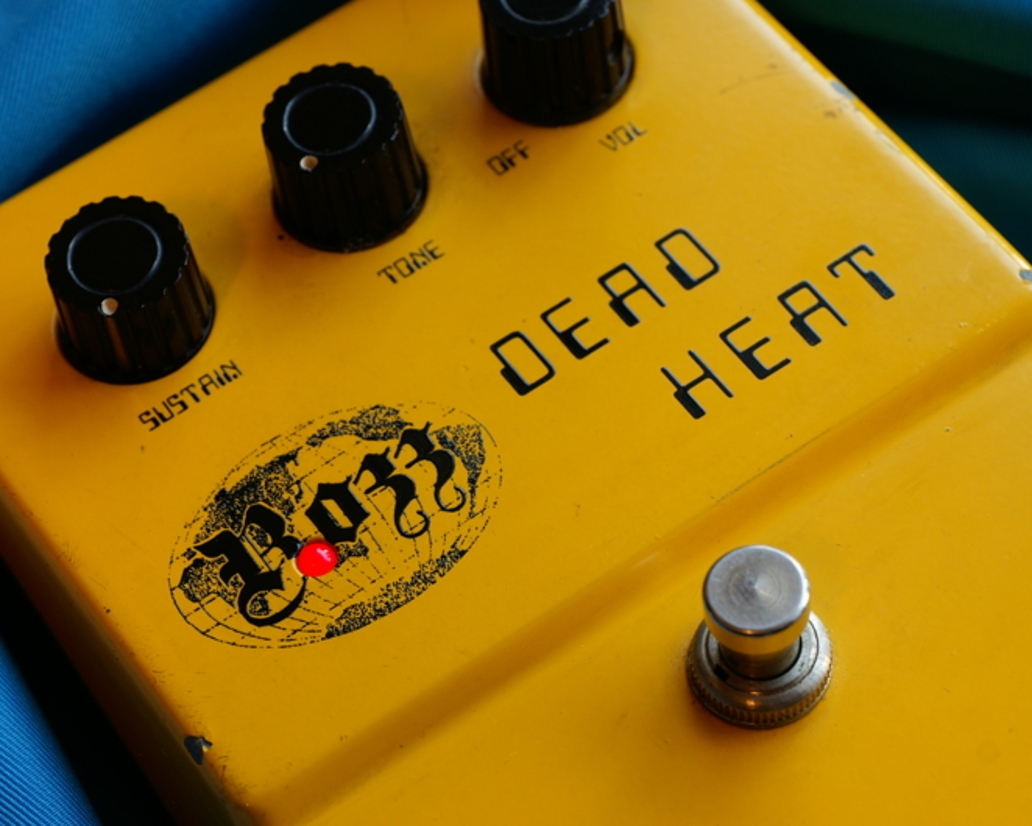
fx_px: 2597
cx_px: 436
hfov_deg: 22.5
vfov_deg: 18.1
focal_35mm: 85
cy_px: 413
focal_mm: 50
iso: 200
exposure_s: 1/6
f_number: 7.1
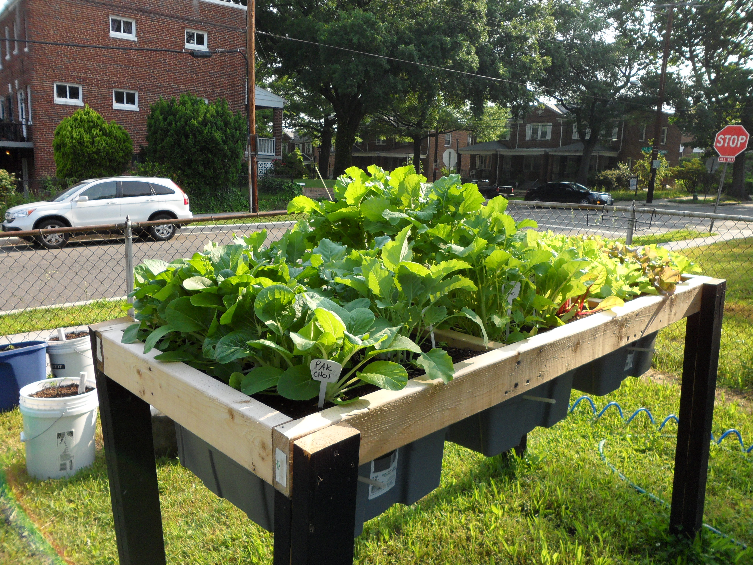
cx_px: 376
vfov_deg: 51.4
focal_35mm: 27
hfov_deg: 65.3
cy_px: 282
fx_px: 587
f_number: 3.5
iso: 80
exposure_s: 1/250
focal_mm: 4.9
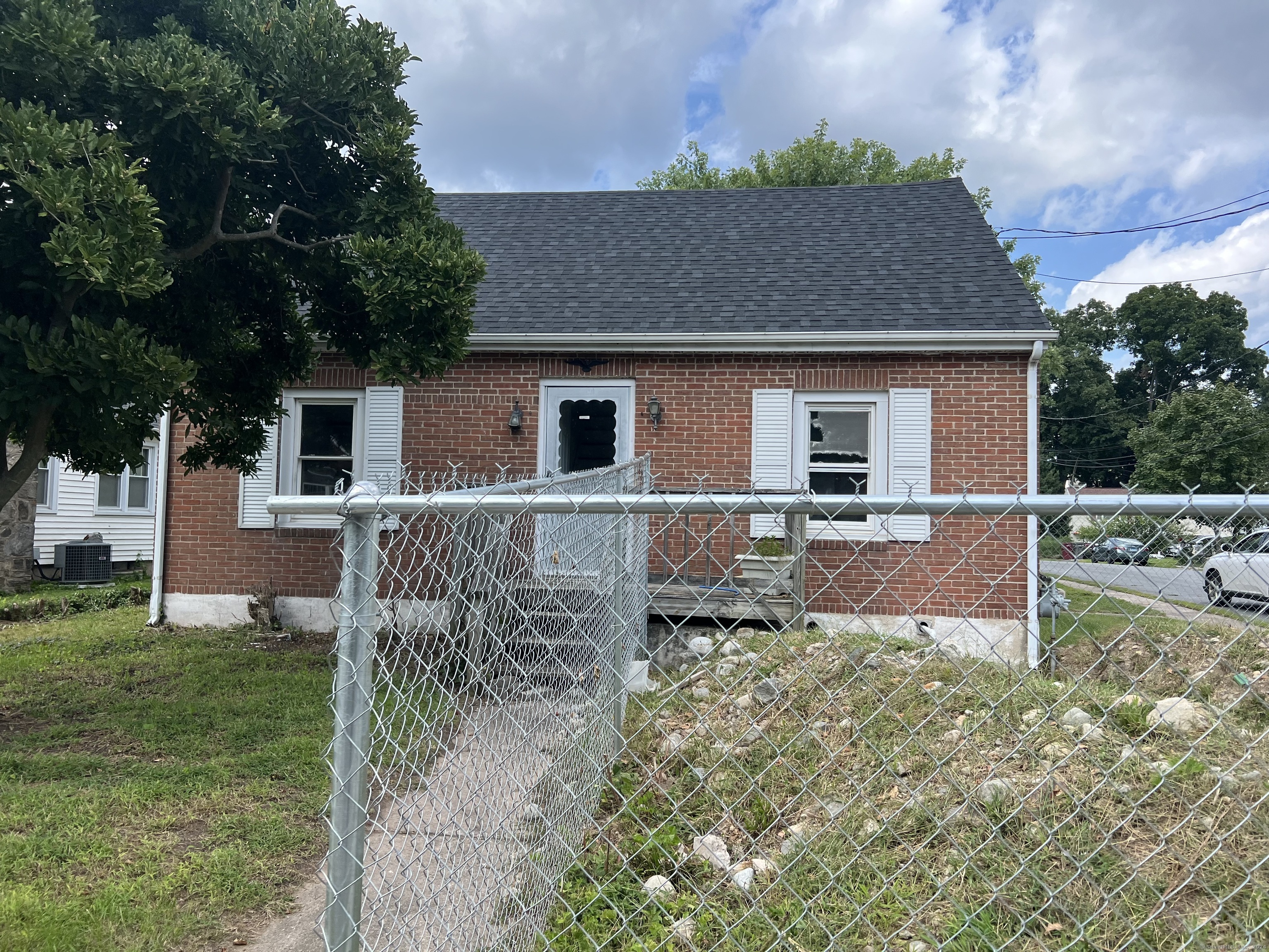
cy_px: 476
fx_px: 953
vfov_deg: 53.1
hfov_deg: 67.3
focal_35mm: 26
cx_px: 634
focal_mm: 5.7
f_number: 1.5
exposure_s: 1/1698
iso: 50
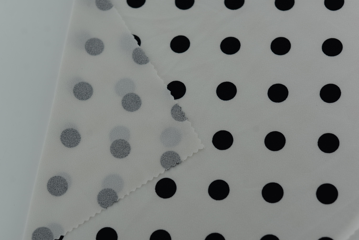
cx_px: 180
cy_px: 120
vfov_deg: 27.0
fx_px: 499
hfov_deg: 39.6
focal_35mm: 50
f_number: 3.5
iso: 100
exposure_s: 1/400
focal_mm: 50
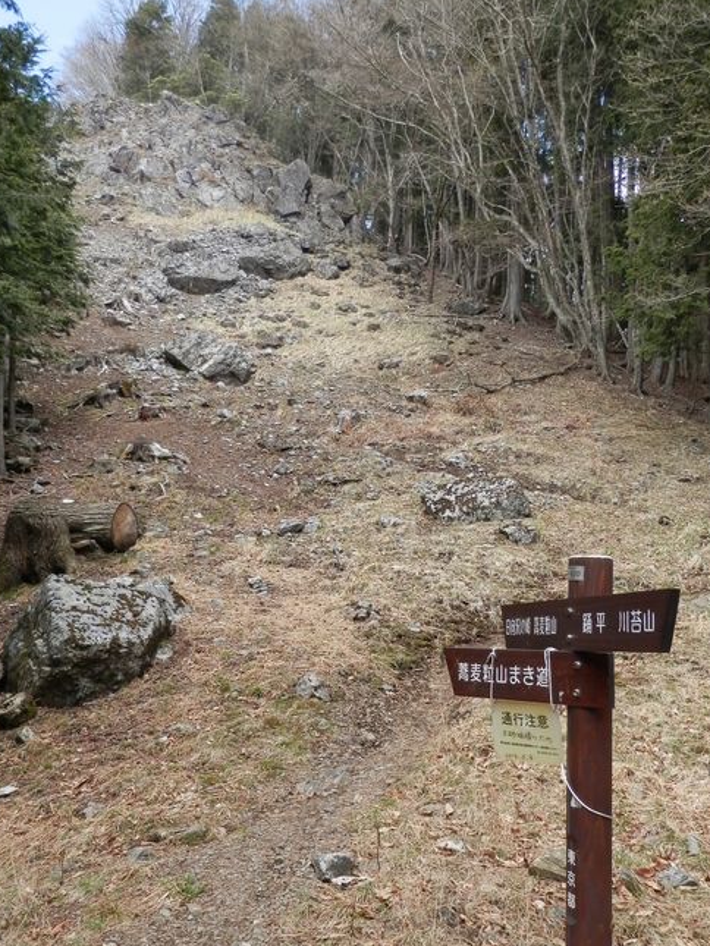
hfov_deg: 45.4
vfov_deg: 58.2
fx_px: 847
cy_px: 528
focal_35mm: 31
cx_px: 398
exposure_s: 1/320
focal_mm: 4.5
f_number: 3
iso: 80
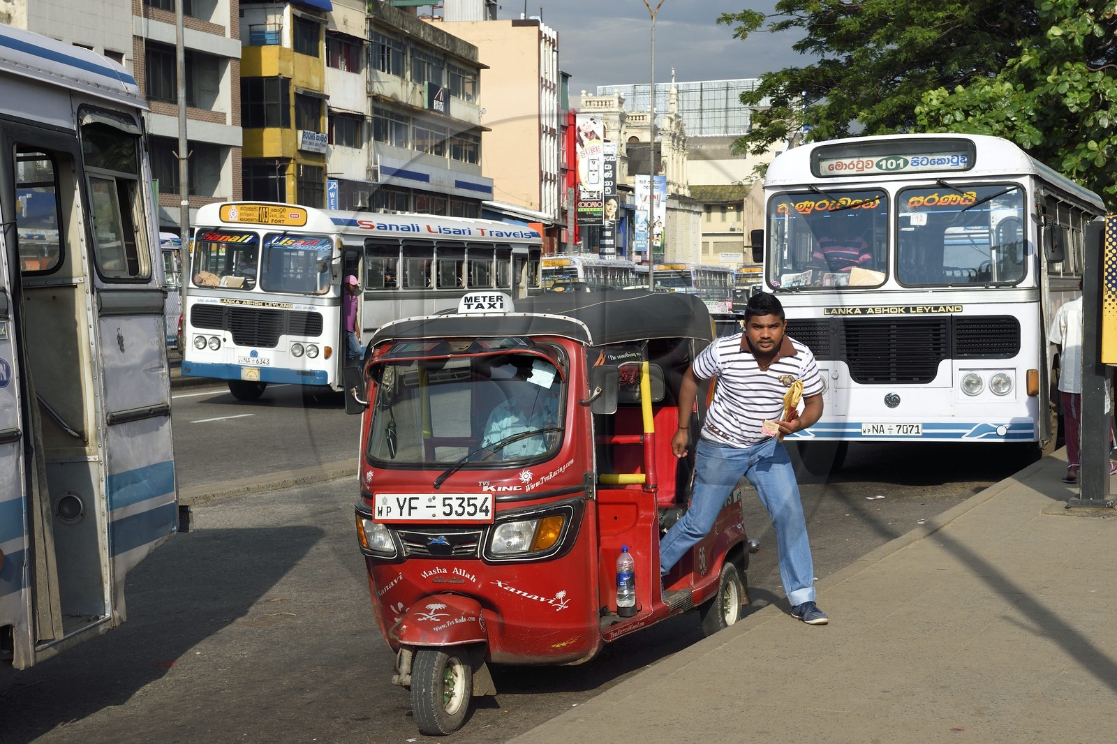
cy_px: 372
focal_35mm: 56
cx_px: 558
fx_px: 1737
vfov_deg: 24.2
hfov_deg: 35.6
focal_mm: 56
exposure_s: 1/320
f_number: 11
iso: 200
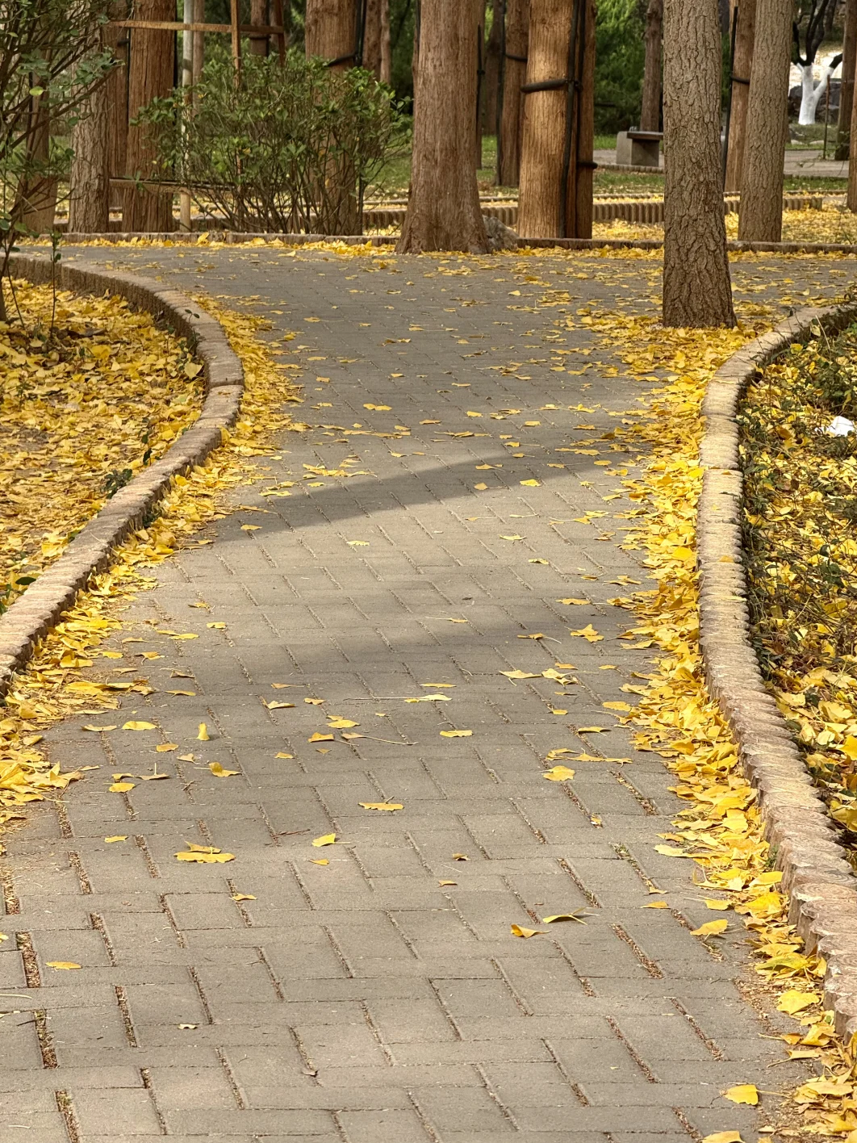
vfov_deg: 16.1
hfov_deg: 12.1
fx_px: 4027
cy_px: 567
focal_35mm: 122
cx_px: 429
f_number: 2.8
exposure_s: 1/354
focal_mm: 15.66
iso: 64
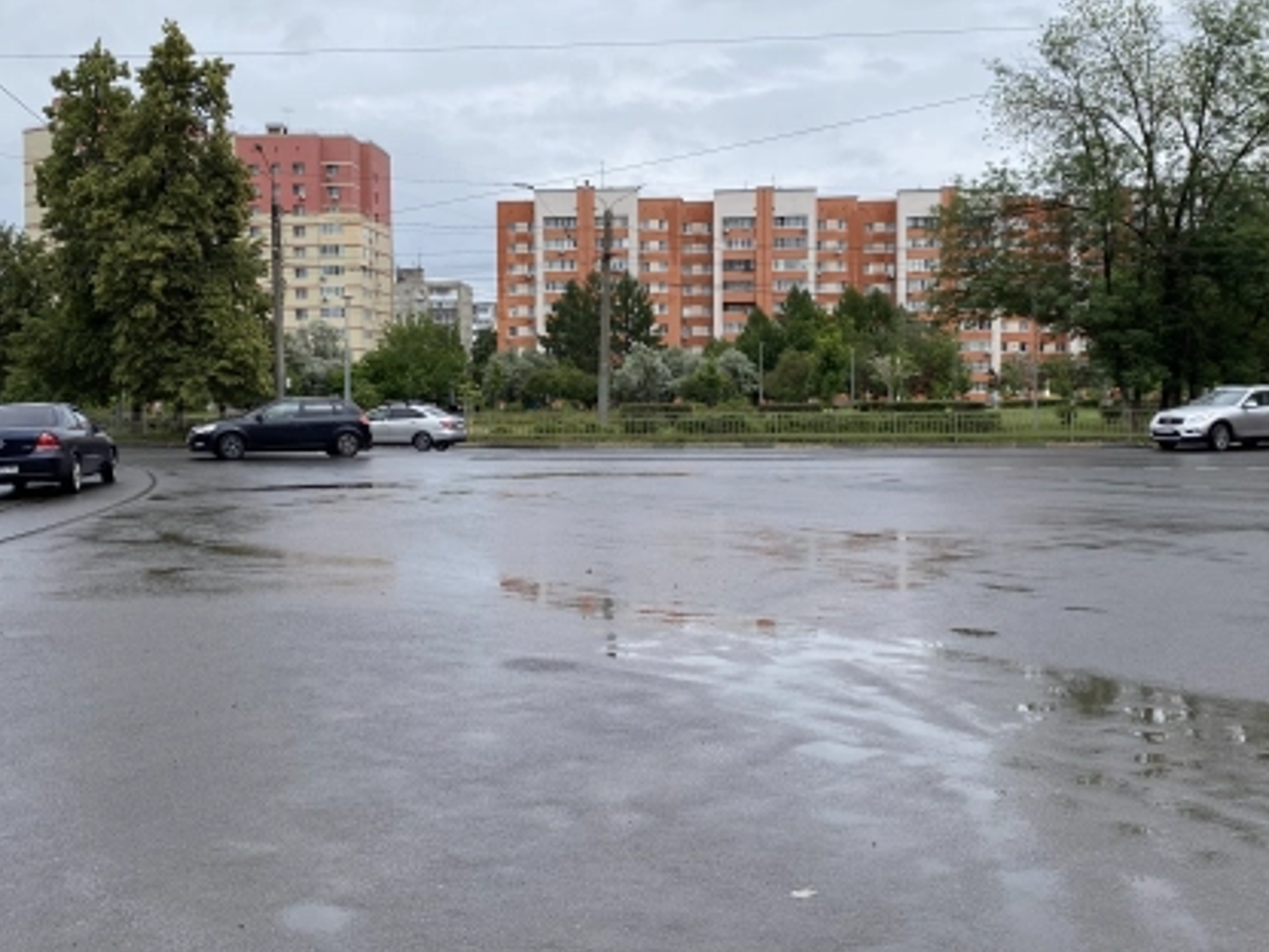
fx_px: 1430
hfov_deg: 47.8
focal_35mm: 39
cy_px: 449
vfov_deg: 36.8
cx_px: 607
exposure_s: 1/2890
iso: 32
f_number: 1.8
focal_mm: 4.25
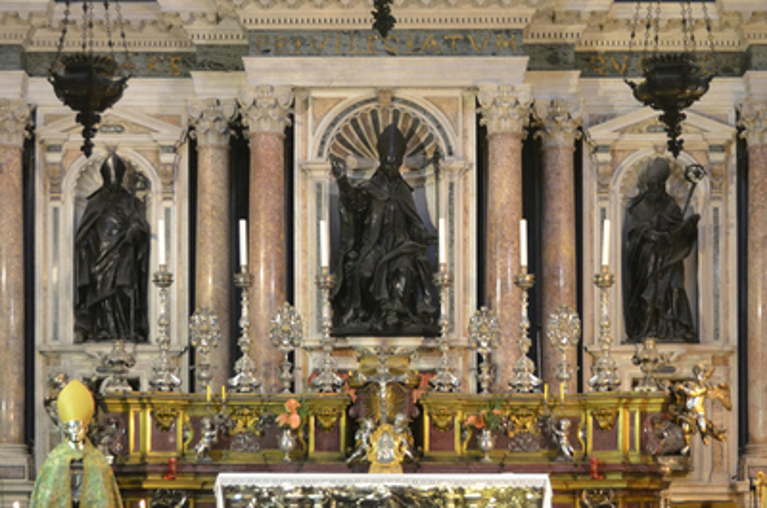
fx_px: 1786
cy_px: 156
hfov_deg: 24.2
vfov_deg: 16.1
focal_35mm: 84
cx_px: 405
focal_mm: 32
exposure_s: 1/25
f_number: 4.2
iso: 1600
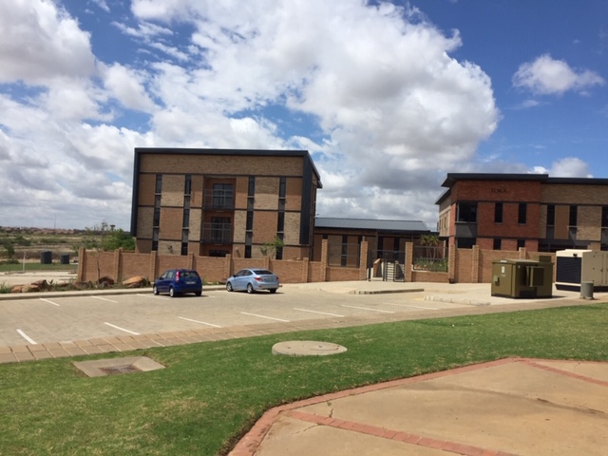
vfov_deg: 48.2
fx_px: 509
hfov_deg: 61.7
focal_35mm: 29
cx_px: 304
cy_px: 228
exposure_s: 1/4405
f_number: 2.2
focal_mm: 4.15
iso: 32
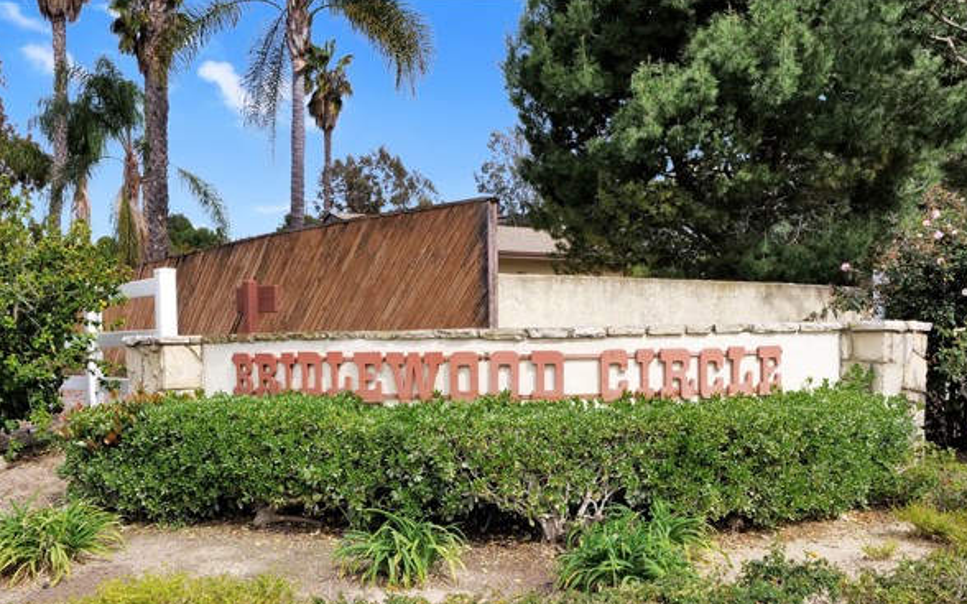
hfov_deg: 62.9
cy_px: 390
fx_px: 790
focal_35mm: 30
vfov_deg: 41.4
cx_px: 487
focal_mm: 13
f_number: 11
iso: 200
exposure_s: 1/200
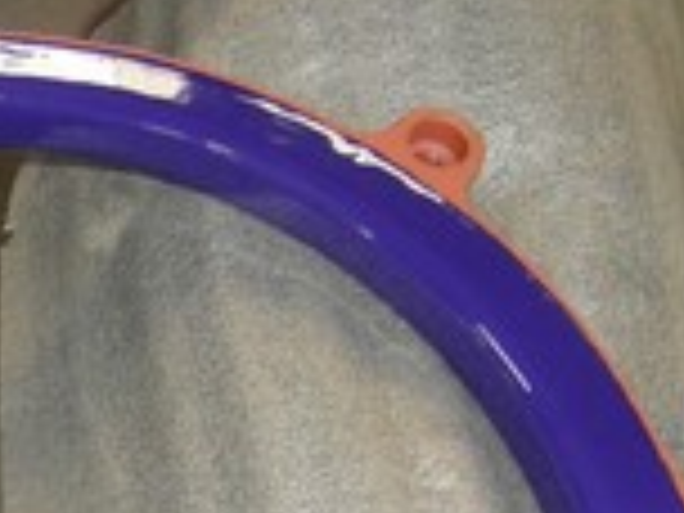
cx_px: -54
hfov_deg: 28.2
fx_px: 1245
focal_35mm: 63
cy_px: 626
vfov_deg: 21.5
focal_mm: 4
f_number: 3.2
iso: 320
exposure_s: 1/30
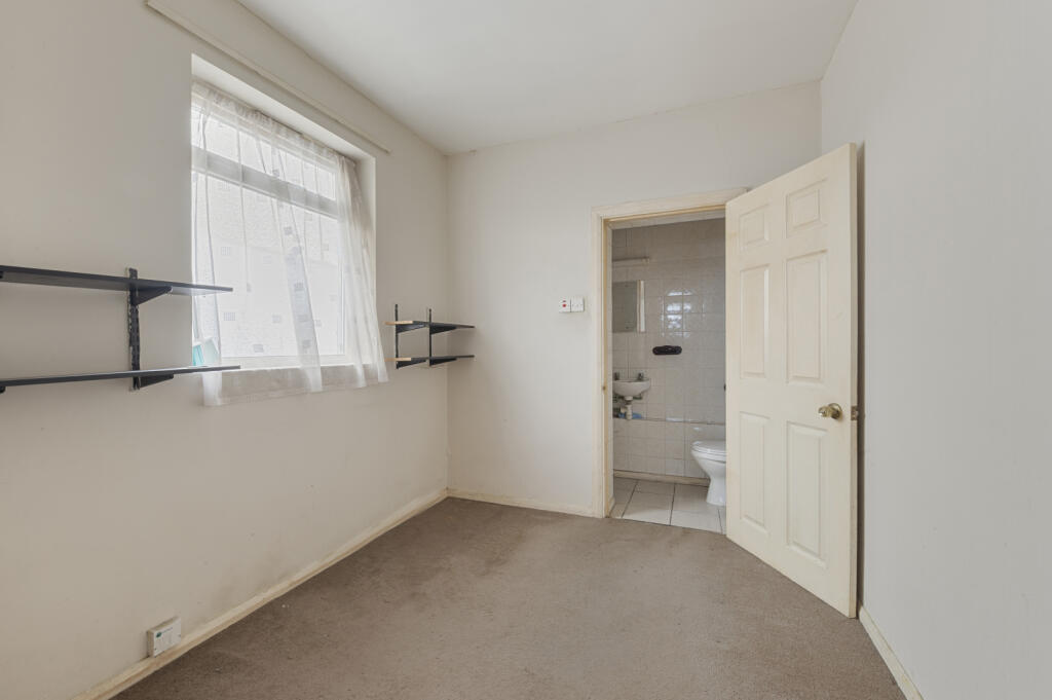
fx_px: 409
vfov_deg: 81.1
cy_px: 350
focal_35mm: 14
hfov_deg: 104.3
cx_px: 526
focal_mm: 14
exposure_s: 2.5
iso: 200
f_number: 16
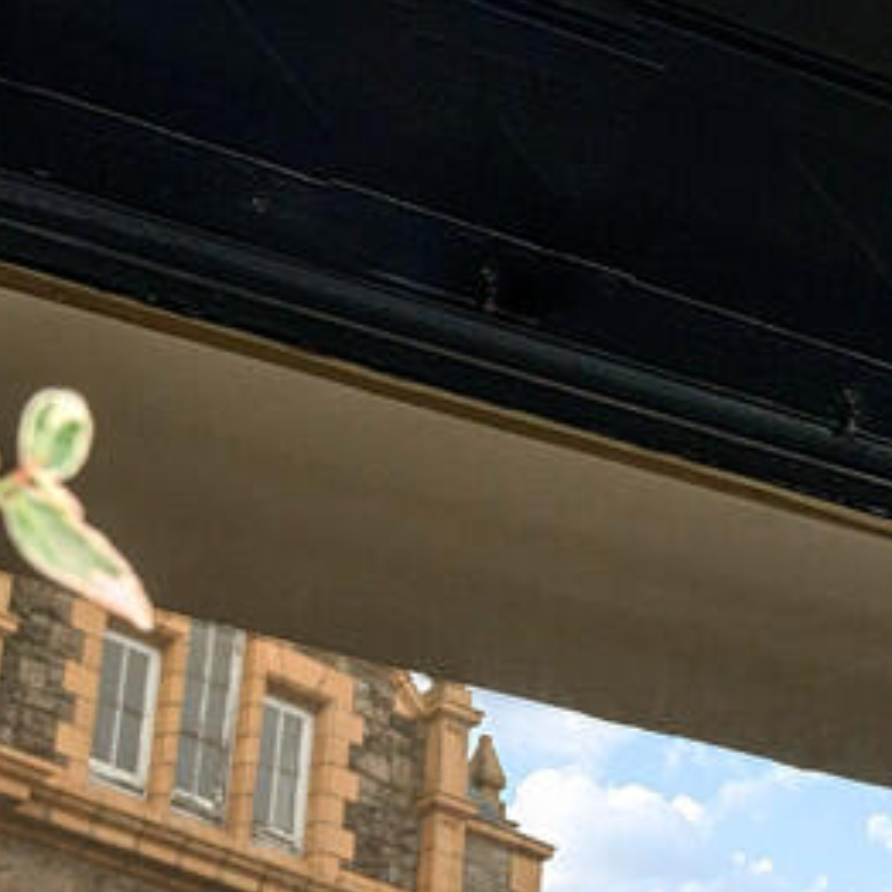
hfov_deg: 17.1
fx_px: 2915
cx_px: 854
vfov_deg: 16.8
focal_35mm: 100
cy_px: 1003
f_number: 8
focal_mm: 20
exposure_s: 1/40
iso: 400
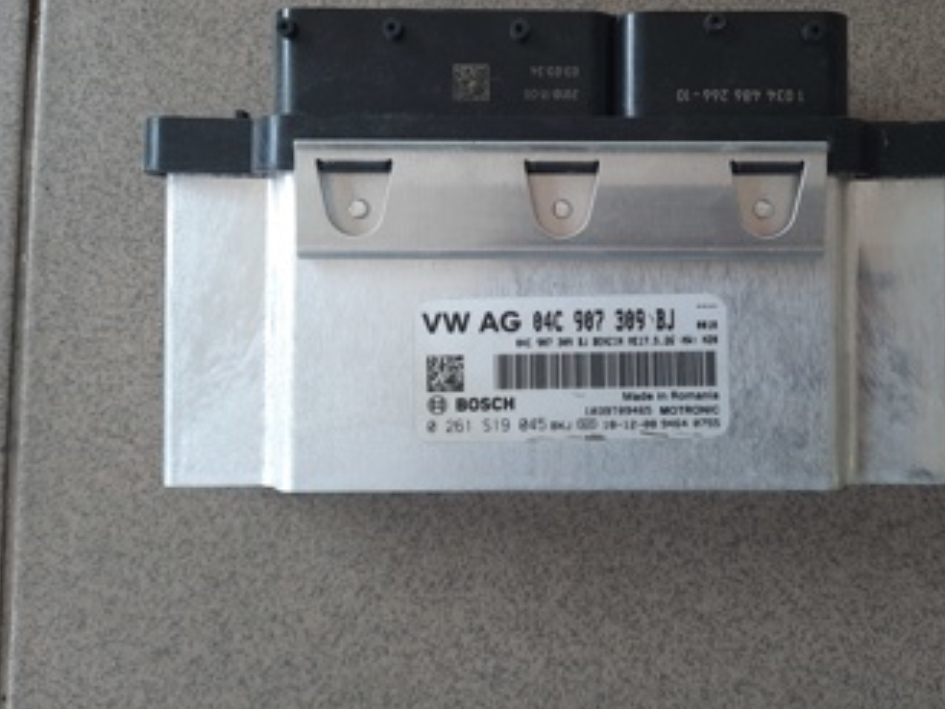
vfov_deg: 43.8
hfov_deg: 56.5
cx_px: 559
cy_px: 264
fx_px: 874
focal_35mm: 32
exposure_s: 1/60
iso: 40
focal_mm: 4.6
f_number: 2
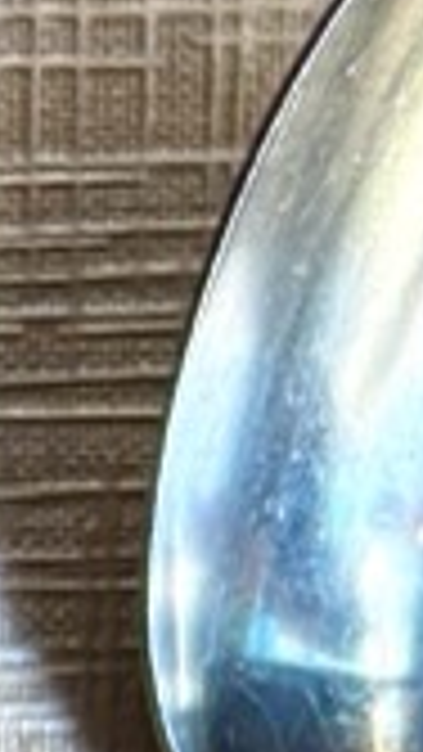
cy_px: 937
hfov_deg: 4.7
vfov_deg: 9.8
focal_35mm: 217
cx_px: -1714
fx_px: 4325
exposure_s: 1/100
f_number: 1.6
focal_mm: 5.96
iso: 80
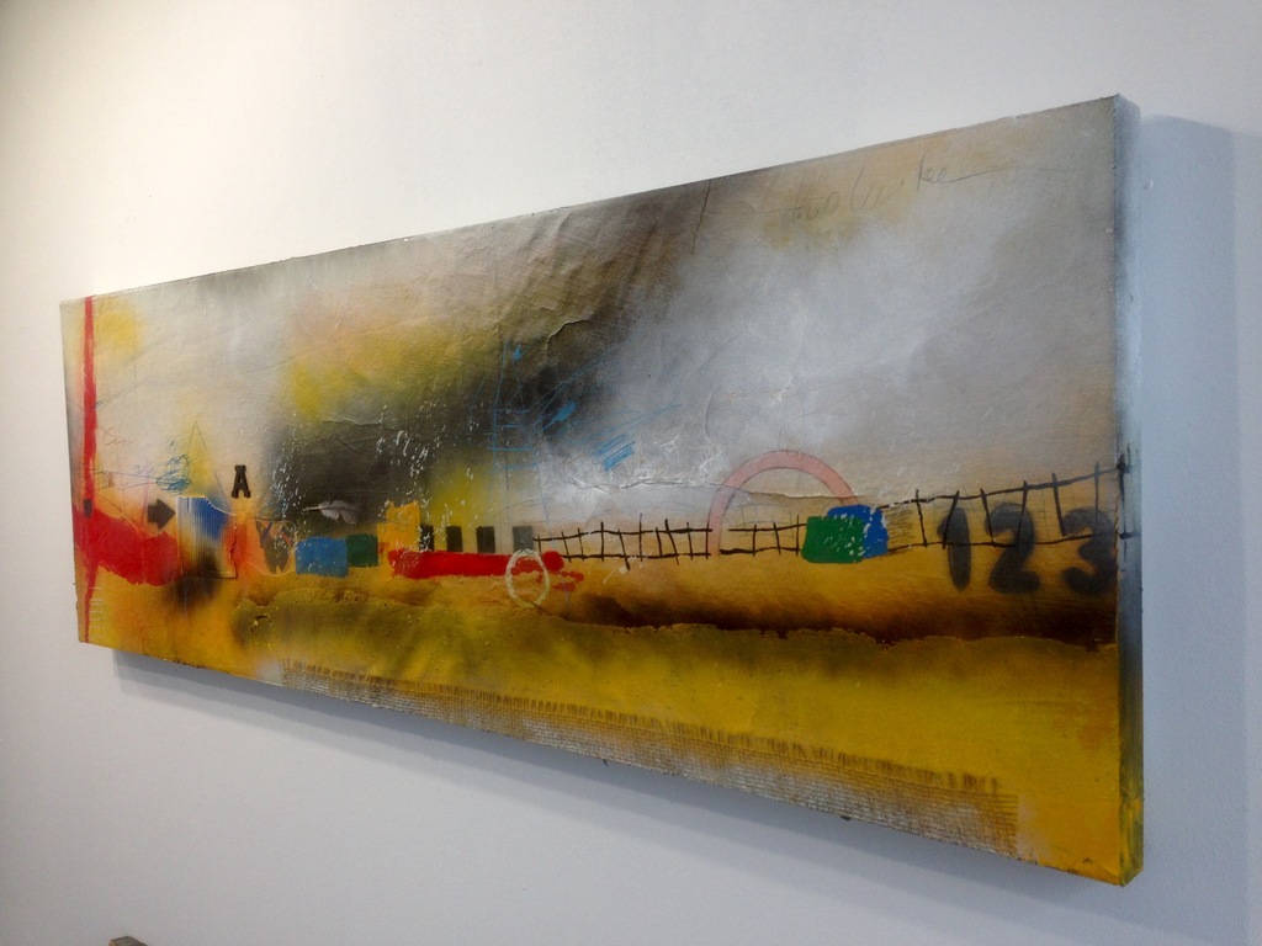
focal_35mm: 33
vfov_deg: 42.9
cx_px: 631
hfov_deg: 55.4
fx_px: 1203
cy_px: 473
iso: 50
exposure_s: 1/40
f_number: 2.4
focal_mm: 4.12
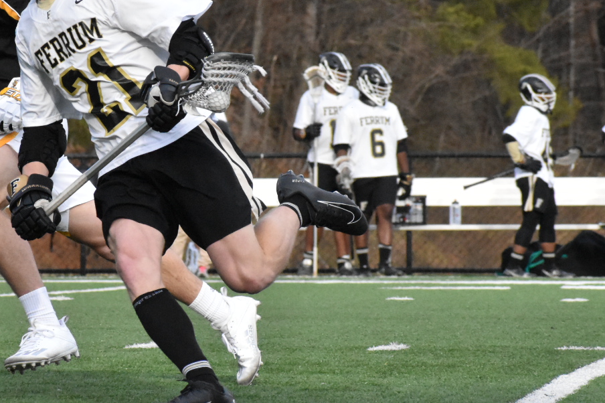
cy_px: 149
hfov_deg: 4.3
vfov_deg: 2.8
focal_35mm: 484
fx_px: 8130
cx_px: 114
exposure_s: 1/3200
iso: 6400
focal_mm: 180
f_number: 11
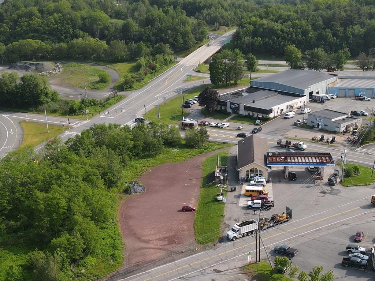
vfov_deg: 29.9
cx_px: 211
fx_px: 520
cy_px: 199
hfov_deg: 39.6
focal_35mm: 48
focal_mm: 4.5
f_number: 2.8
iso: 100
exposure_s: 1/400
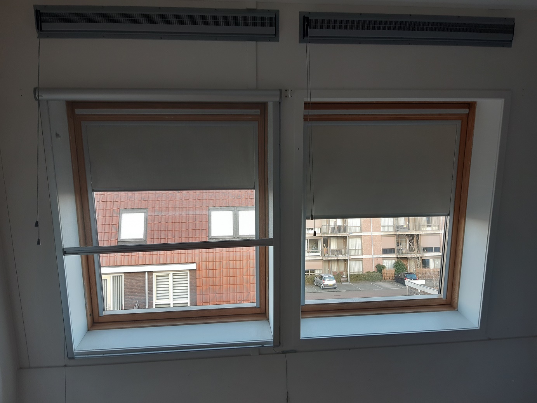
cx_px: 268
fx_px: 403
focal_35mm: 26
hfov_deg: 67.3
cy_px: 202
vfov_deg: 53.1
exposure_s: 1/50
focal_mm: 3.92
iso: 40
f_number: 1.7
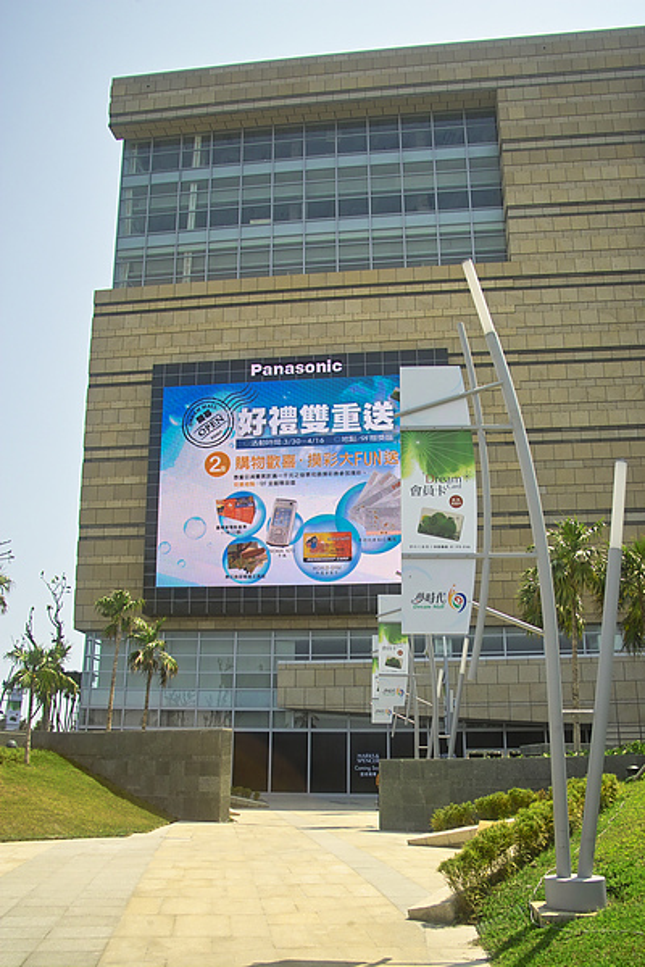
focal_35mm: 31
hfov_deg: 42.3
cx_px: 322
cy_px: 484
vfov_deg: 60.3
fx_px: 833
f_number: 4.5
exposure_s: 1/500
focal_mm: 18
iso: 100
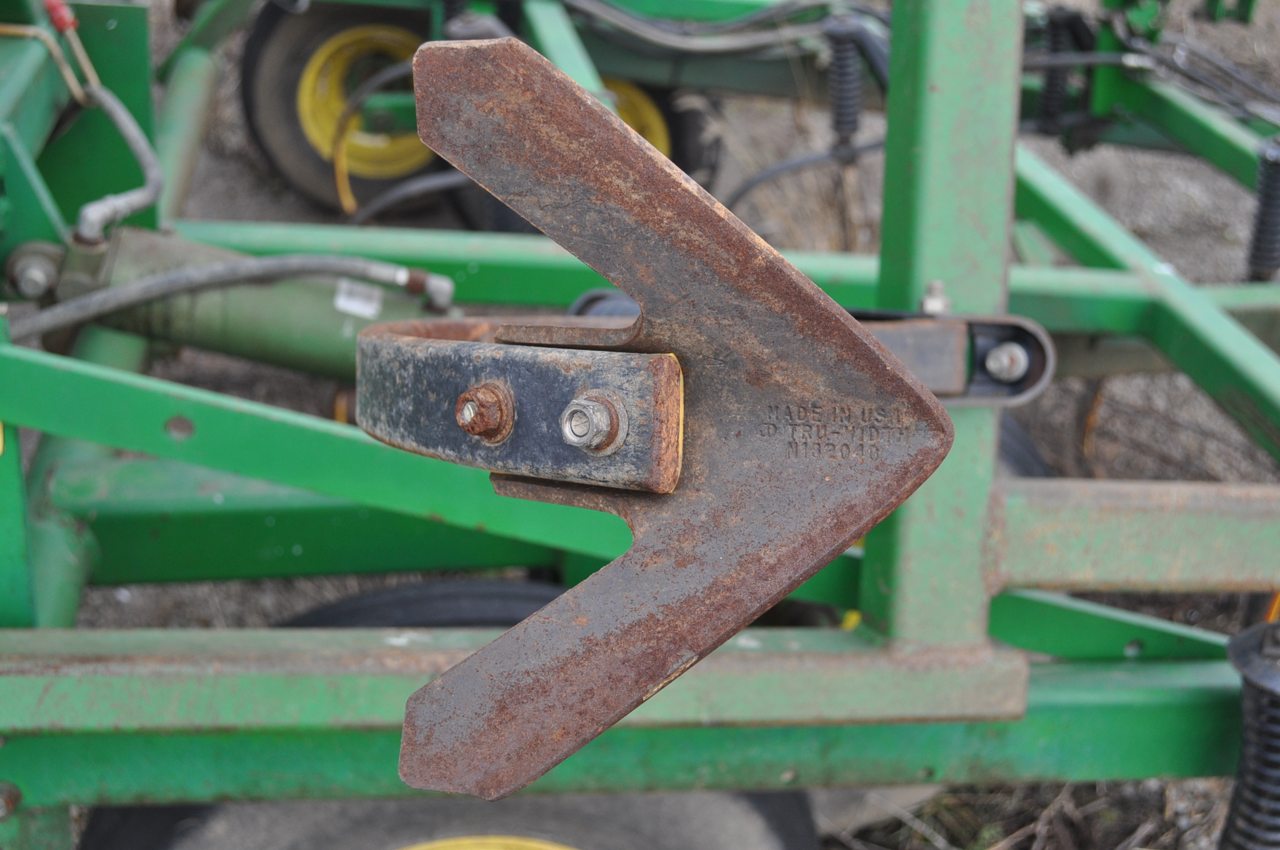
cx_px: 640
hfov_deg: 46.4
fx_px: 1492
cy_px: 425
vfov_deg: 31.8
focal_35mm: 42
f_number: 5
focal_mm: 28
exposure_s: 1/100
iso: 400
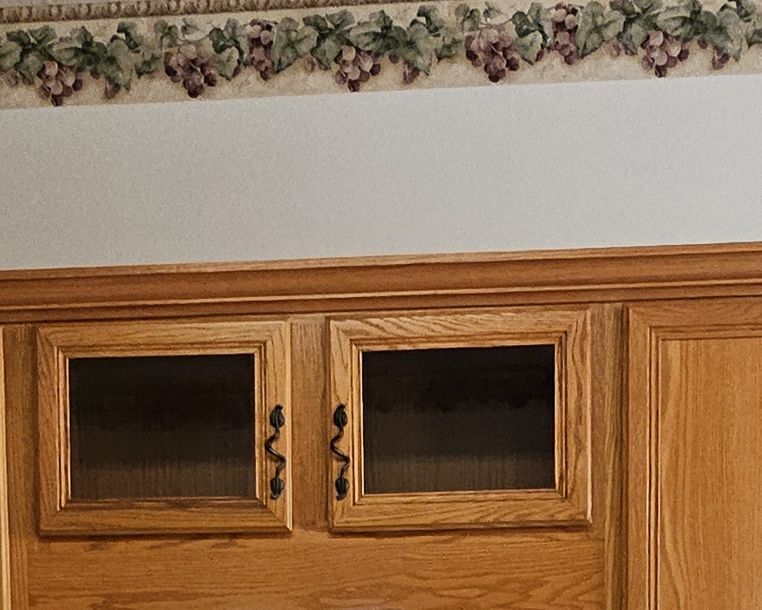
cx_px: 307
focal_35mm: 58
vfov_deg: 23.4
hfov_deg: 32.4
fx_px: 1308
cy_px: 779
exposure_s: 1/60
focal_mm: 1.74
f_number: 2.2
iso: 320
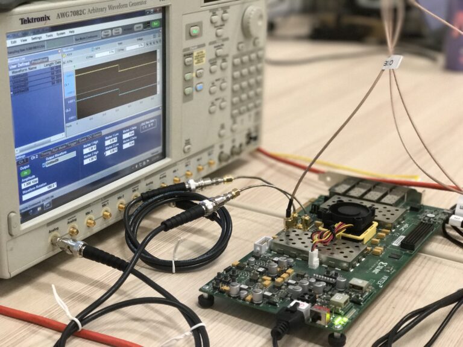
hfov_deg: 33.8
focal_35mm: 57
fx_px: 762
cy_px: 174
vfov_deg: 25.7
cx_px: 232
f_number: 2.8
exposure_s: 1/60
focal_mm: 6.6
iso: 200
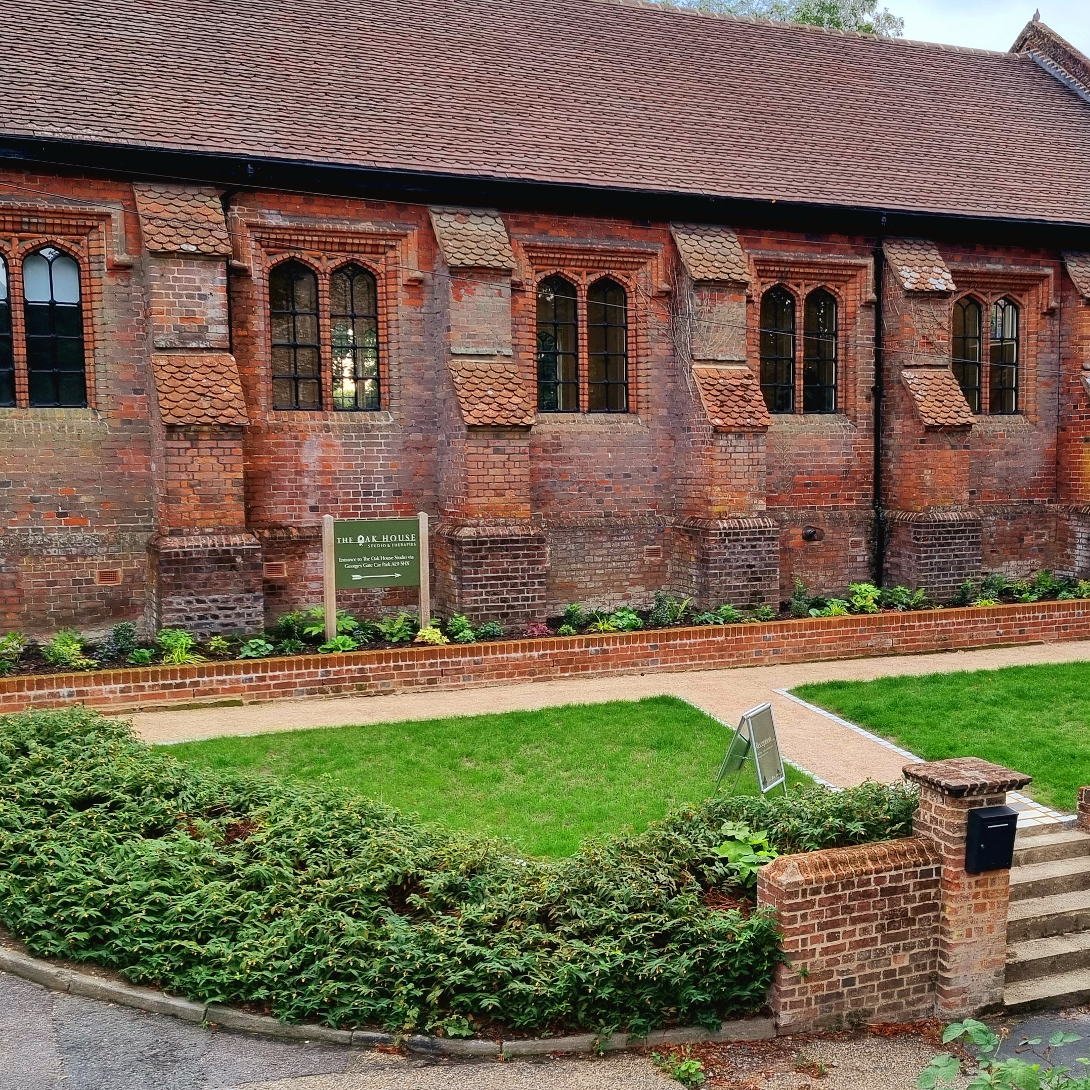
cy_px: 551
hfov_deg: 38.8
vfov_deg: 39.2
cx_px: 711
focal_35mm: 43
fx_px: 1532
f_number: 1.8
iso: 50
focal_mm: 5.4
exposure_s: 1/196
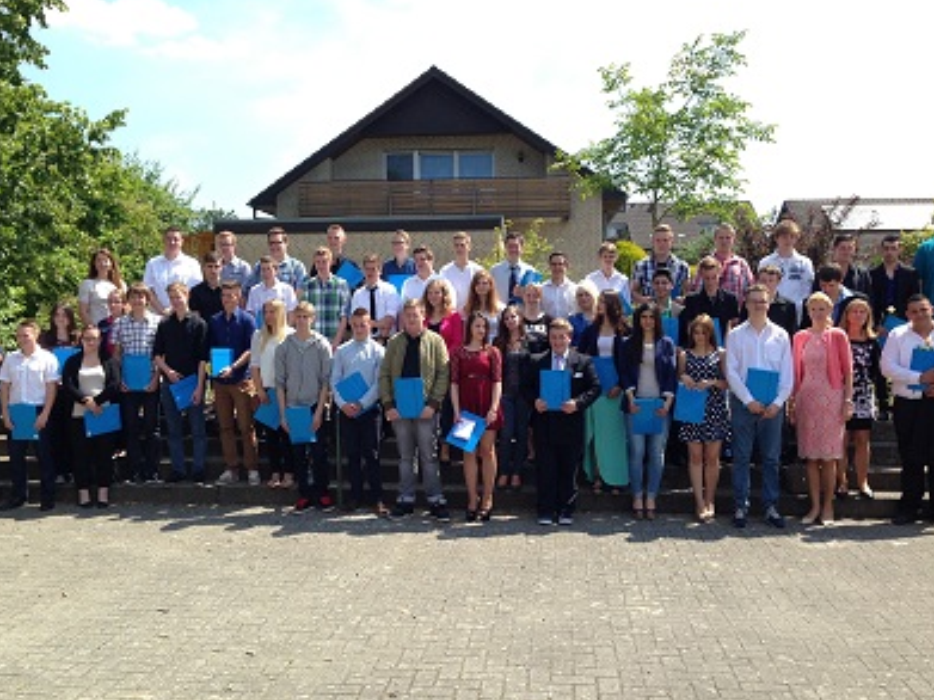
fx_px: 1025
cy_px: 367
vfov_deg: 37.7
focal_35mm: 38
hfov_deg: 49.0
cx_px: 440
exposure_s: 1/763
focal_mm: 4.12
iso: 50
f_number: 2.4
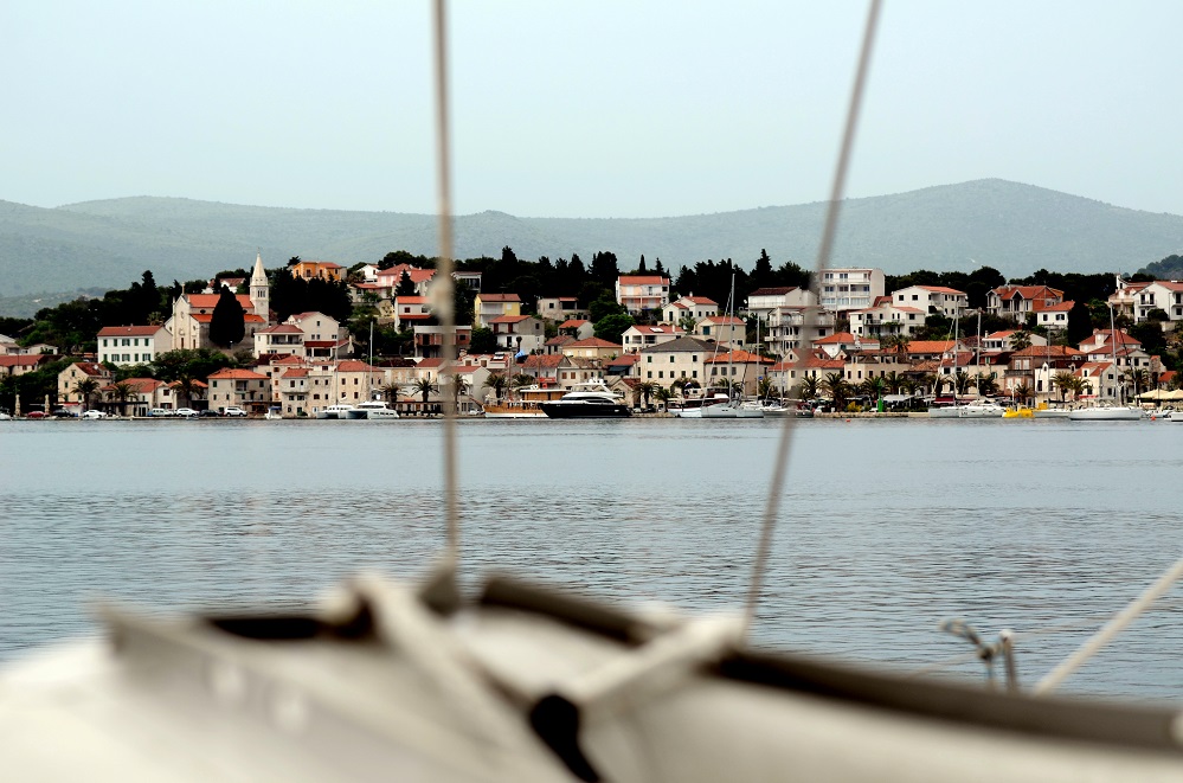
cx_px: 592
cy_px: 392
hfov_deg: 19.5
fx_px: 3442
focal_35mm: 105
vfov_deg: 13.0
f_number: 5.6
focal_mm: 70
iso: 100
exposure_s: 1/500
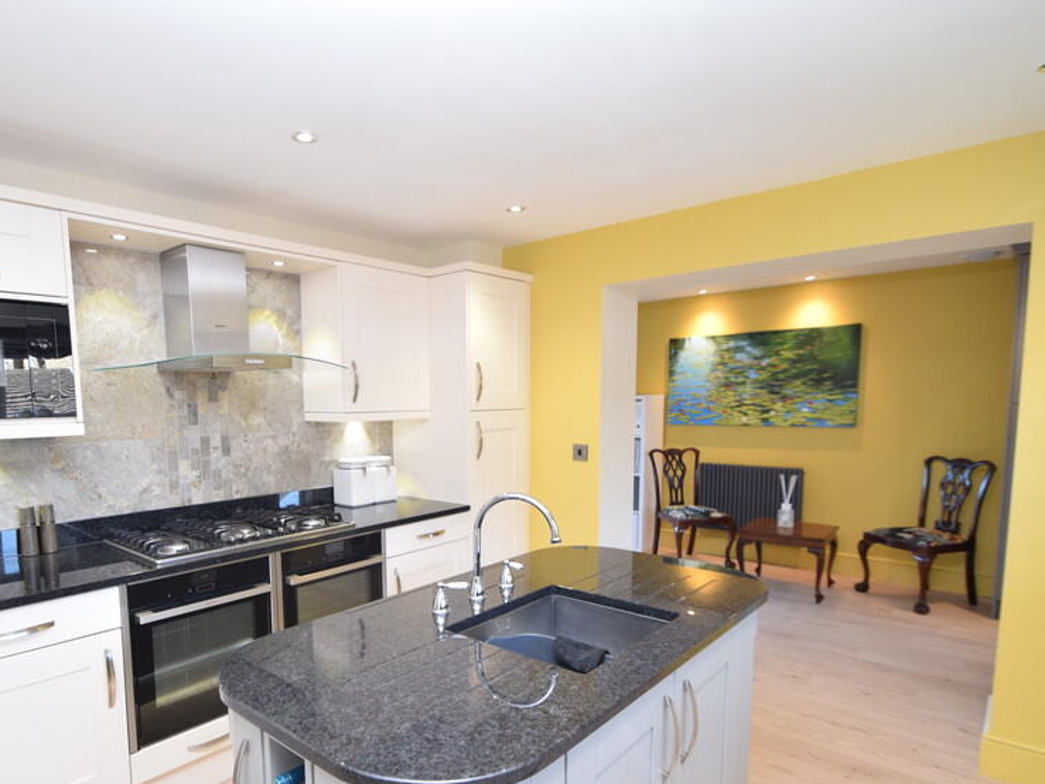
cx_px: 445
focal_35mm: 20
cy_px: 466
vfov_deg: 65.4
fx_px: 604
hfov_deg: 81.2
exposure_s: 1/80
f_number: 4.5
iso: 800
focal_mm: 10
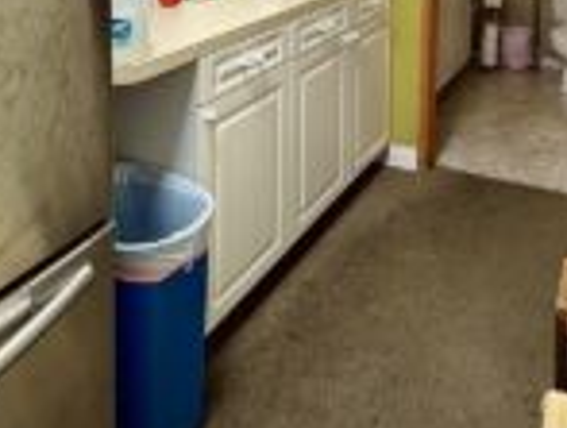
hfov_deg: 48.1
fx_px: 624
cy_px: -93
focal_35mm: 38
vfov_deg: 31.4
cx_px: 374
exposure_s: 1/60
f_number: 2.2
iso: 160
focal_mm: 2.22
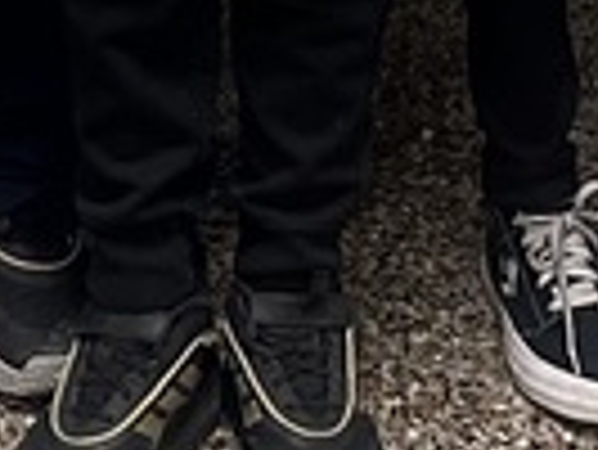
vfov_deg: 6.8
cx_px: 333
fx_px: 3199
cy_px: -1134
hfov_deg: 10.7
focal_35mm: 185
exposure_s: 1/60
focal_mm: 6.86
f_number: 1.78
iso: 400
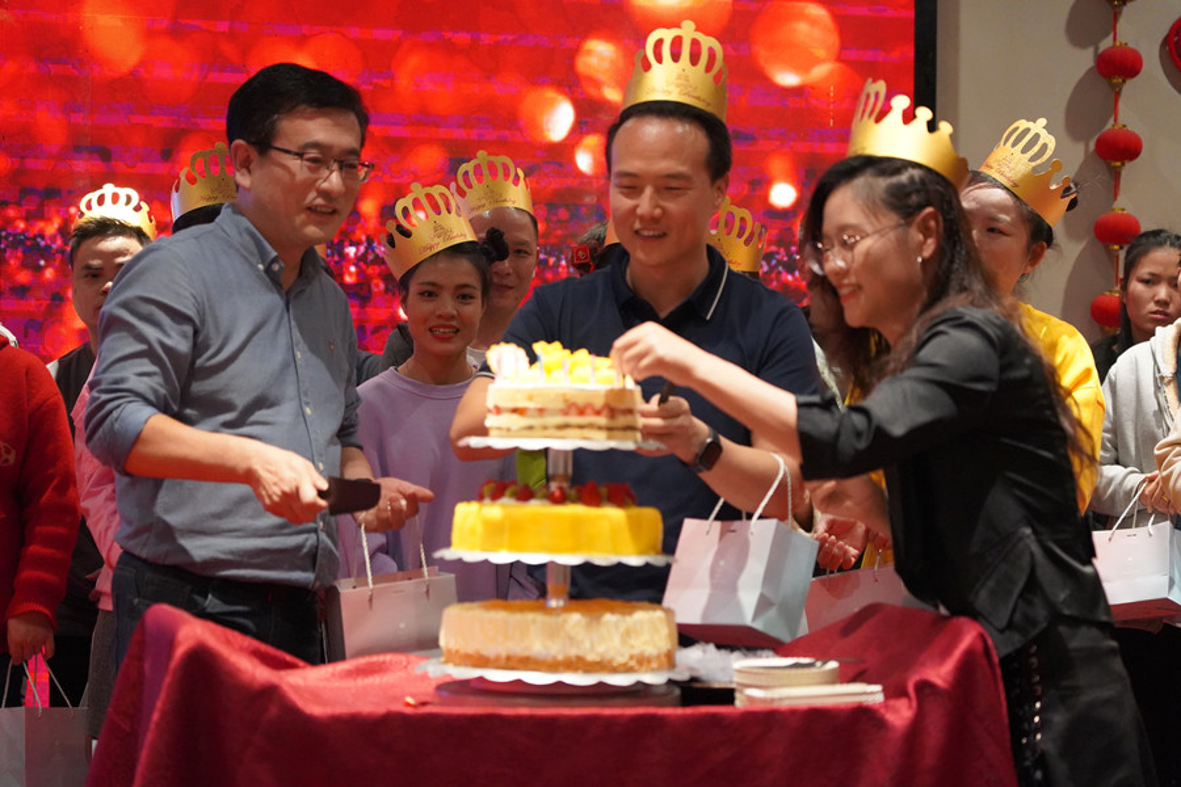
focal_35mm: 90
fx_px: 2952
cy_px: 394
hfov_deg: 22.6
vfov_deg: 15.2
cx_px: 590
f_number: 4
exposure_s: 1/160
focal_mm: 90
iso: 12800
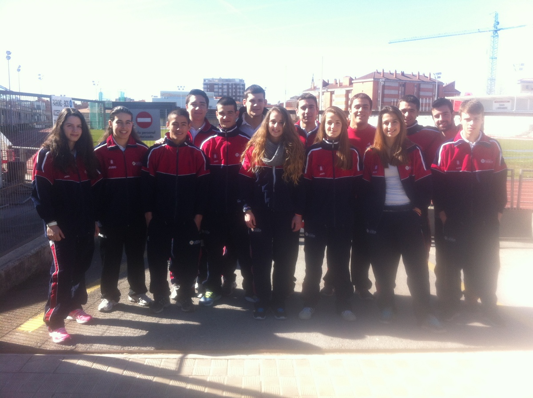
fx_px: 538
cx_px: 266
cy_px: 199
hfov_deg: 52.7
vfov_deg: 40.6
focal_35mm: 35
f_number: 2.8
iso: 80
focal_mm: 3.85
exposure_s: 1/444
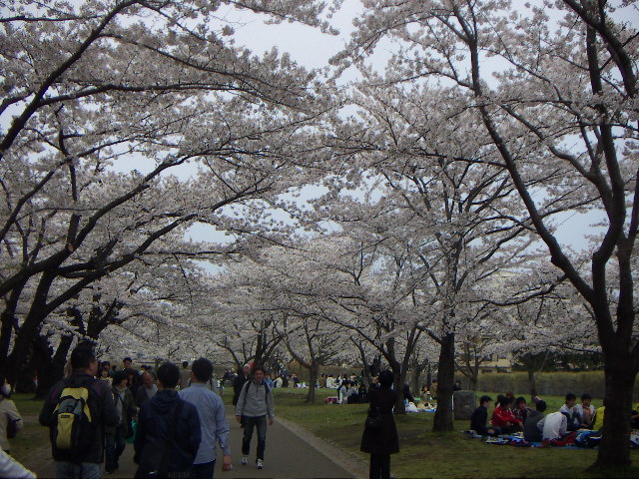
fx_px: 1034
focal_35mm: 56
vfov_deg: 26.1
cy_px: 240
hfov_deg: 34.3
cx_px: 320
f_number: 3.2
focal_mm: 7.5
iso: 50
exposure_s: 1/250
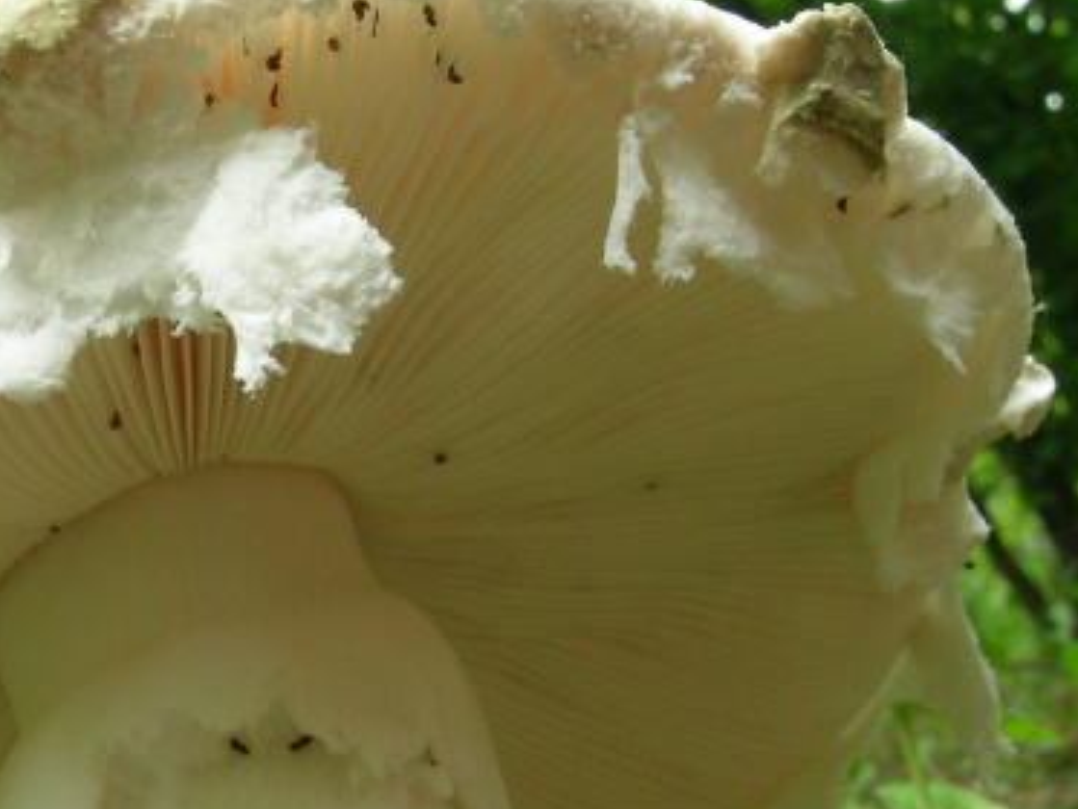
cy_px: 442
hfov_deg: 25.4
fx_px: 2336
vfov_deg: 19.6
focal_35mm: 75
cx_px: 176
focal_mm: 7.2
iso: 100
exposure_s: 1/15
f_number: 7.6
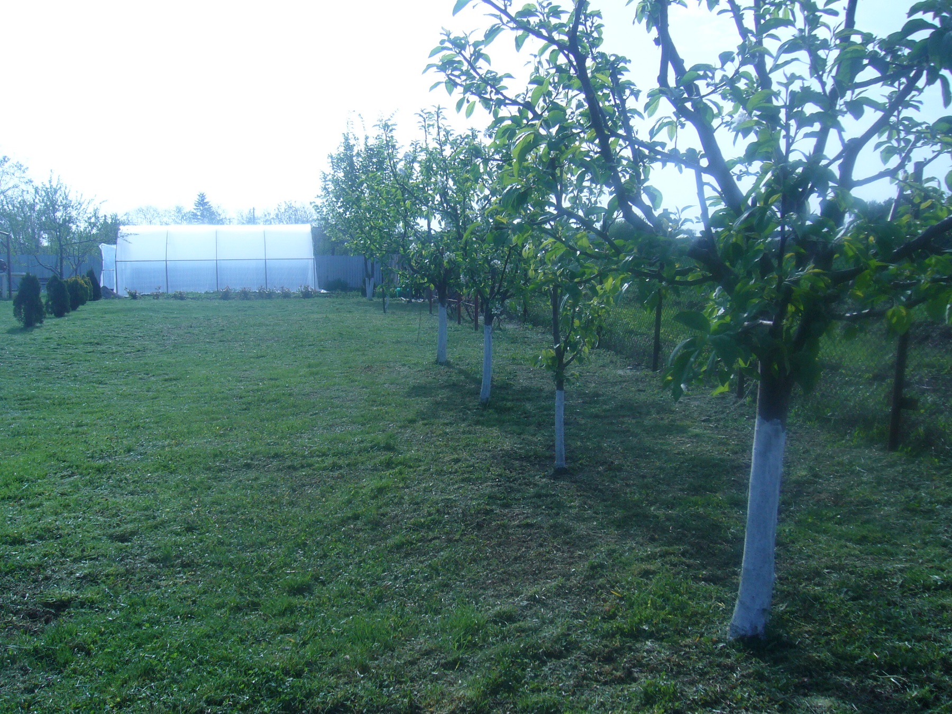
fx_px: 963
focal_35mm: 35
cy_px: 357
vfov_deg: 40.7
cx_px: 476
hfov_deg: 52.6
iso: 80
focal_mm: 5.8
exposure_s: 1/320
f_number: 5.6
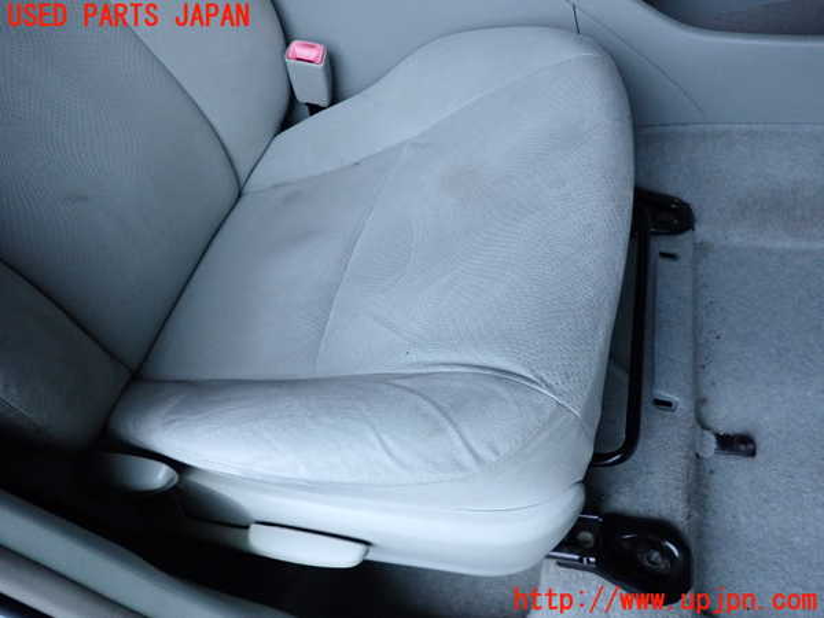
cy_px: 309
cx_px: 412
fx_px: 595
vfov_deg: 54.9
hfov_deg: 69.4
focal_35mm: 25
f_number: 2
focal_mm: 4.5
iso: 400
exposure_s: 1/125
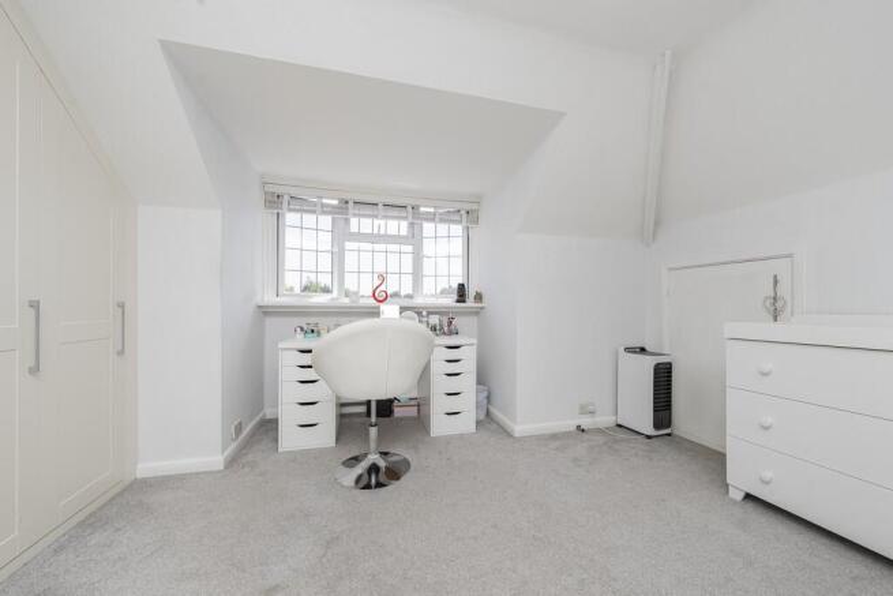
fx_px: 298
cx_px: 446
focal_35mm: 12
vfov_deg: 90.0
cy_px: 298
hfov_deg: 112.6
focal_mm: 12
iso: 320
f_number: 9
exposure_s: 1/160
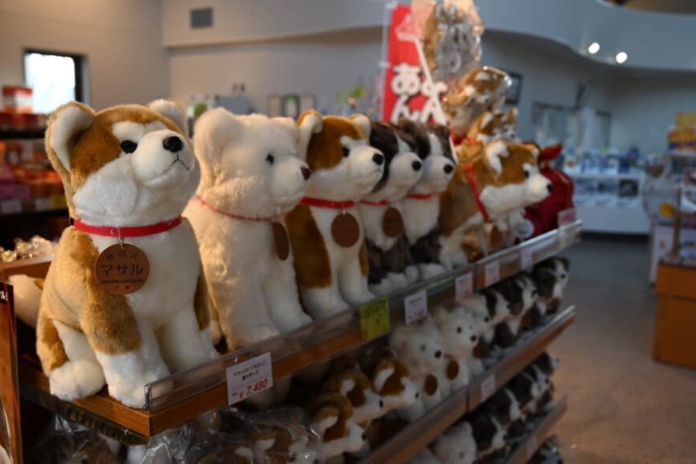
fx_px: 638
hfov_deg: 57.2
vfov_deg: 40.0
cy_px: 236
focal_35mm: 33
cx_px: 348
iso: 100
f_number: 4
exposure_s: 1/60
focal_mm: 32
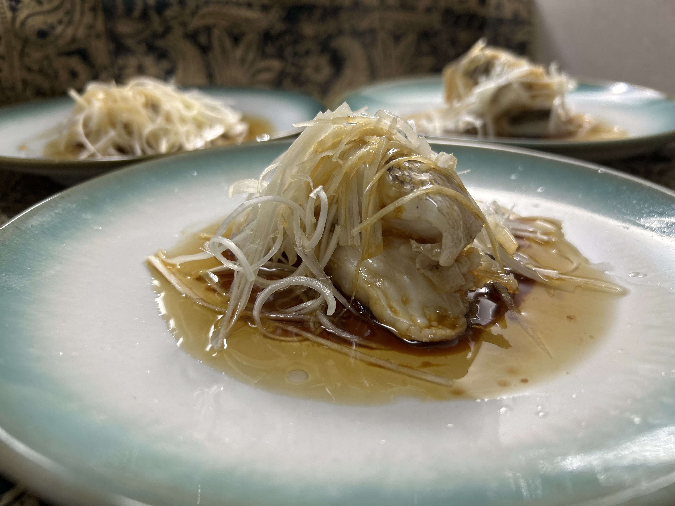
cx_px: 338
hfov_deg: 67.3
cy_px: 253
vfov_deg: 53.1
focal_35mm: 26
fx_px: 507
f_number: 1.5
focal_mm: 5.7
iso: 80
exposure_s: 1/111
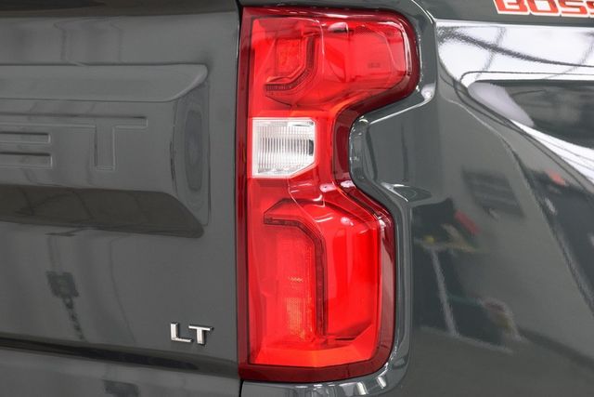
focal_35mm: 105
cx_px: 297
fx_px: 1733
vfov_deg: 13.0
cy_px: 198
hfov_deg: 19.5
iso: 1600
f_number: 5.6
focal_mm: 70
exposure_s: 1/30
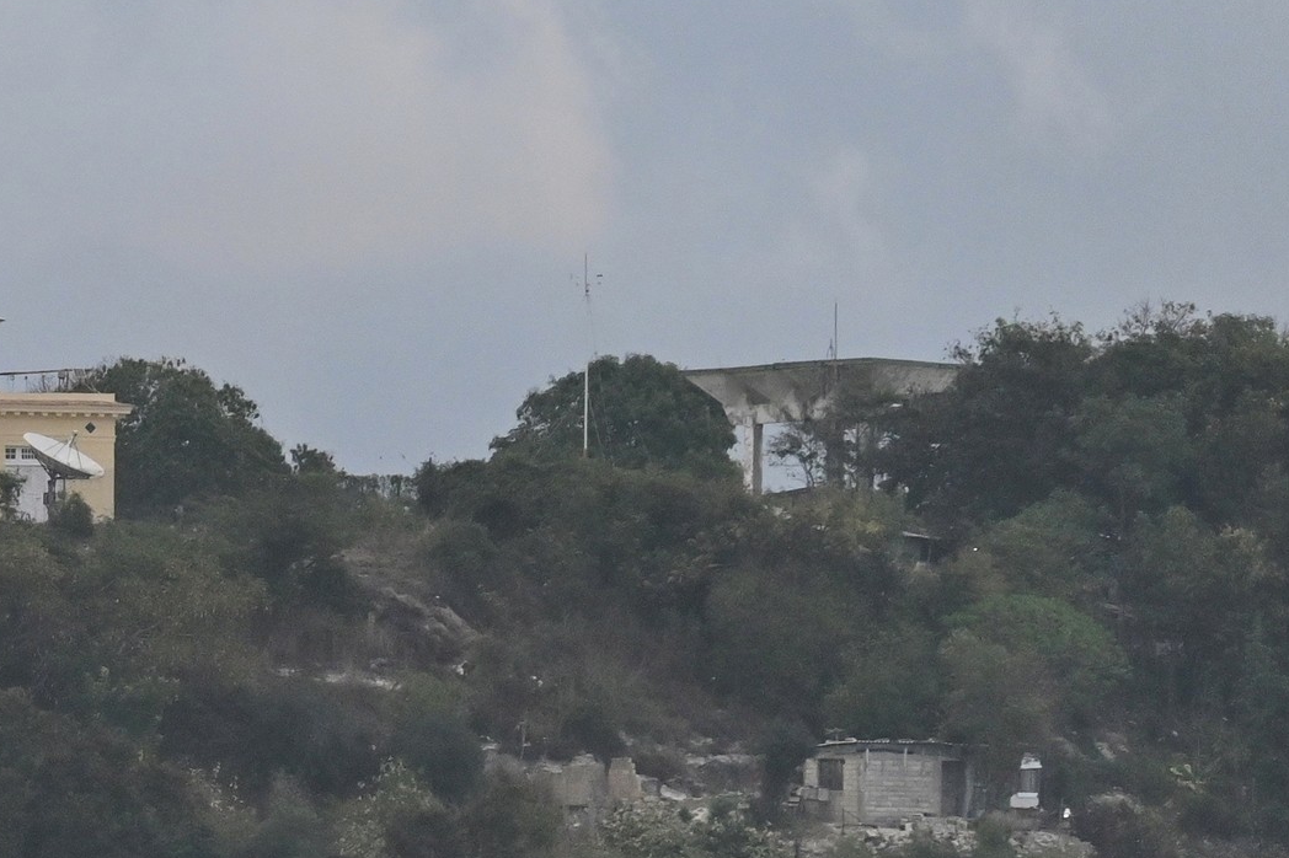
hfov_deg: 3.3
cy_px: 1187
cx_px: -734
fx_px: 22466
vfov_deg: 2.2
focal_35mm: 628
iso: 500
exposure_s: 1/640
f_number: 8
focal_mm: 125
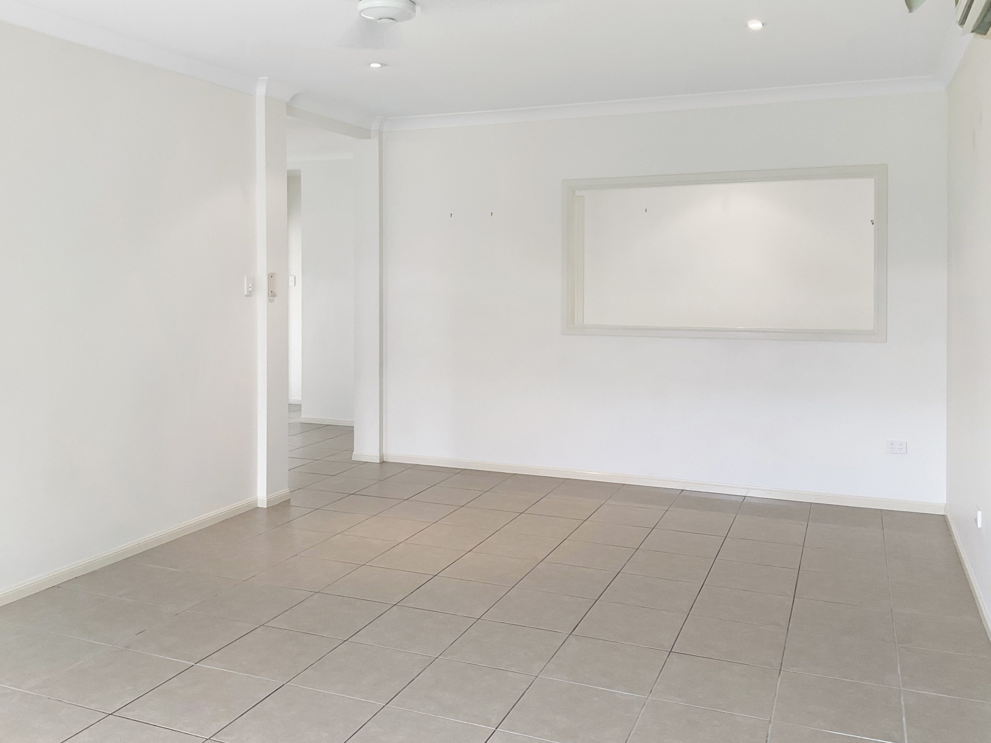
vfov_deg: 46.8
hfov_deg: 60.0
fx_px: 859
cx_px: 500
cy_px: 377
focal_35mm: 30
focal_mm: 3
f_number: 1.8
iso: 50
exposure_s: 1/50
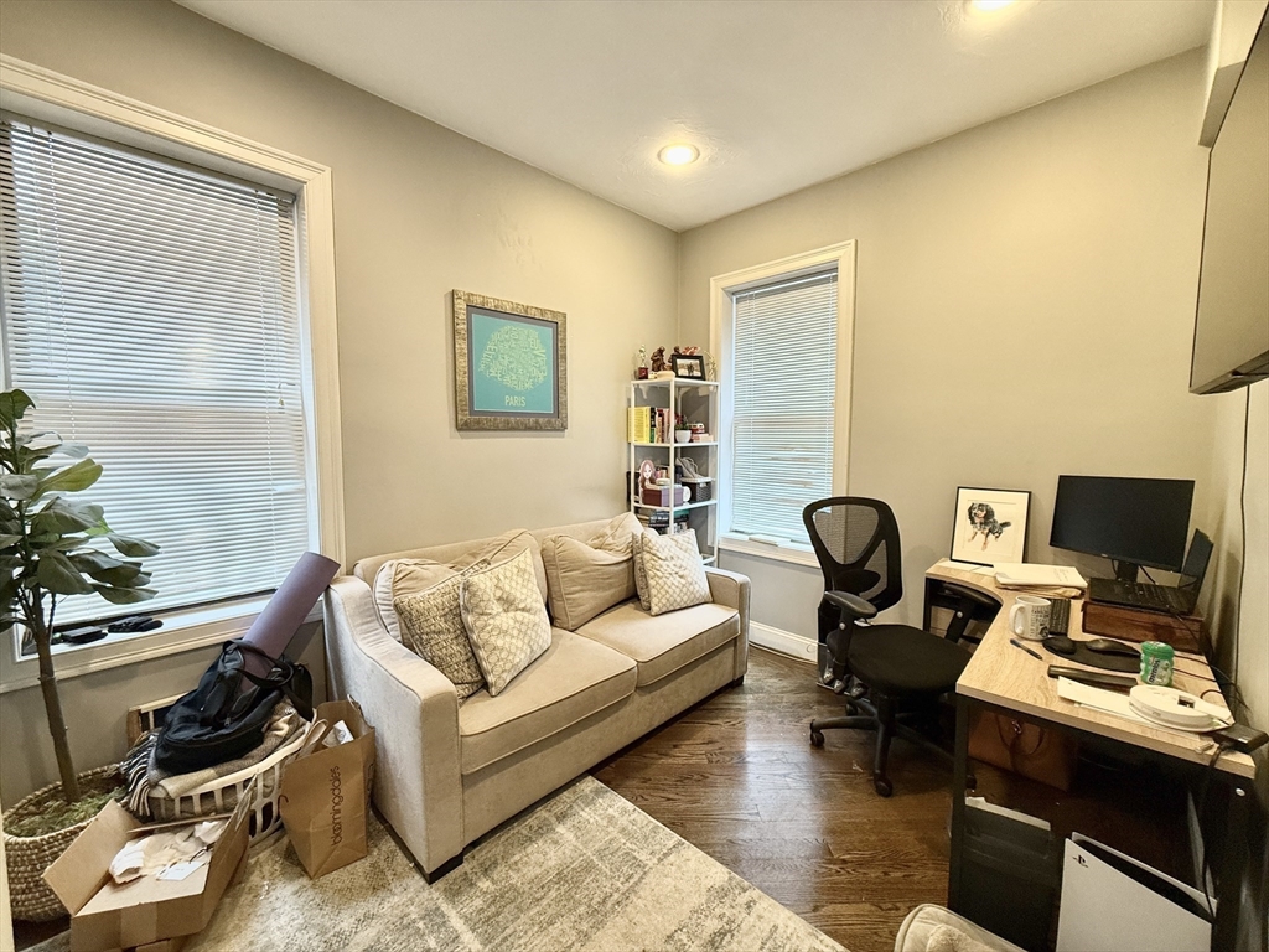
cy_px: 476
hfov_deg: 102.1
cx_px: 634
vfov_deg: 85.7
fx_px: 513
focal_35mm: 14
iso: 200
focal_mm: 2.22
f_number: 2.2
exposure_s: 1/60
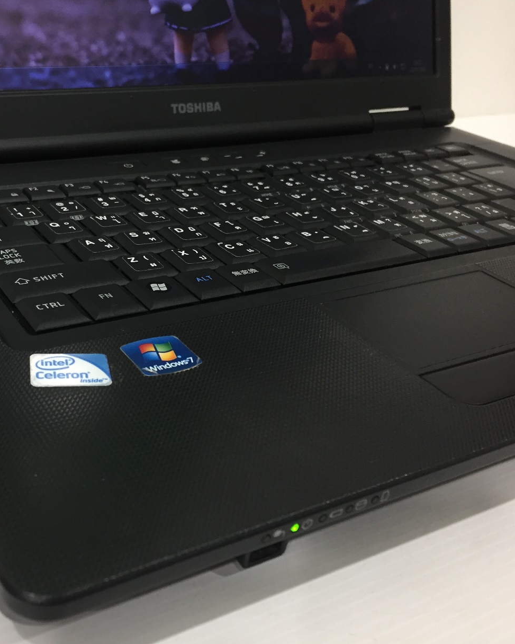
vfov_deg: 47.9
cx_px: 134
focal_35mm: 38
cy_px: 321
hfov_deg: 38.3
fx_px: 724
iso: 125
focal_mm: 4.15
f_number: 2.2
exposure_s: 1/33
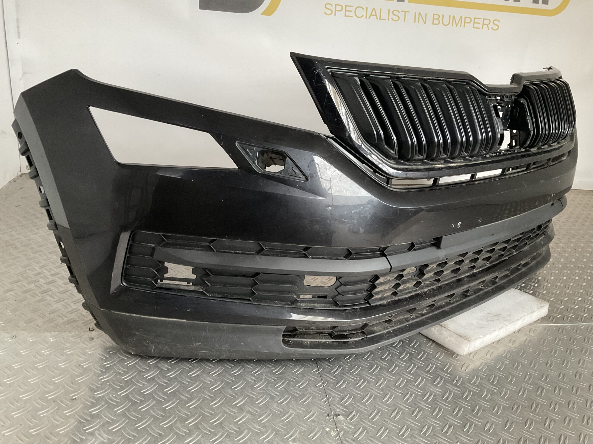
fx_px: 497
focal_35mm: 29
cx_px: 296
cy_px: 222
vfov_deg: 48.2
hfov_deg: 61.7
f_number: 1.8
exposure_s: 1/33
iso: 200
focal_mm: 3
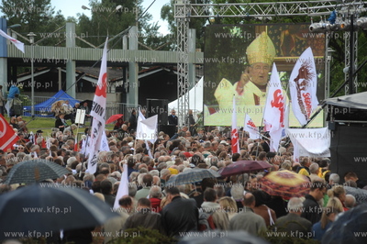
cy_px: 122
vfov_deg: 6.9
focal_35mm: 200
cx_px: 184
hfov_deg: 10.3
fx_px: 2037
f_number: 5.6
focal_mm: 200
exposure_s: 1/200
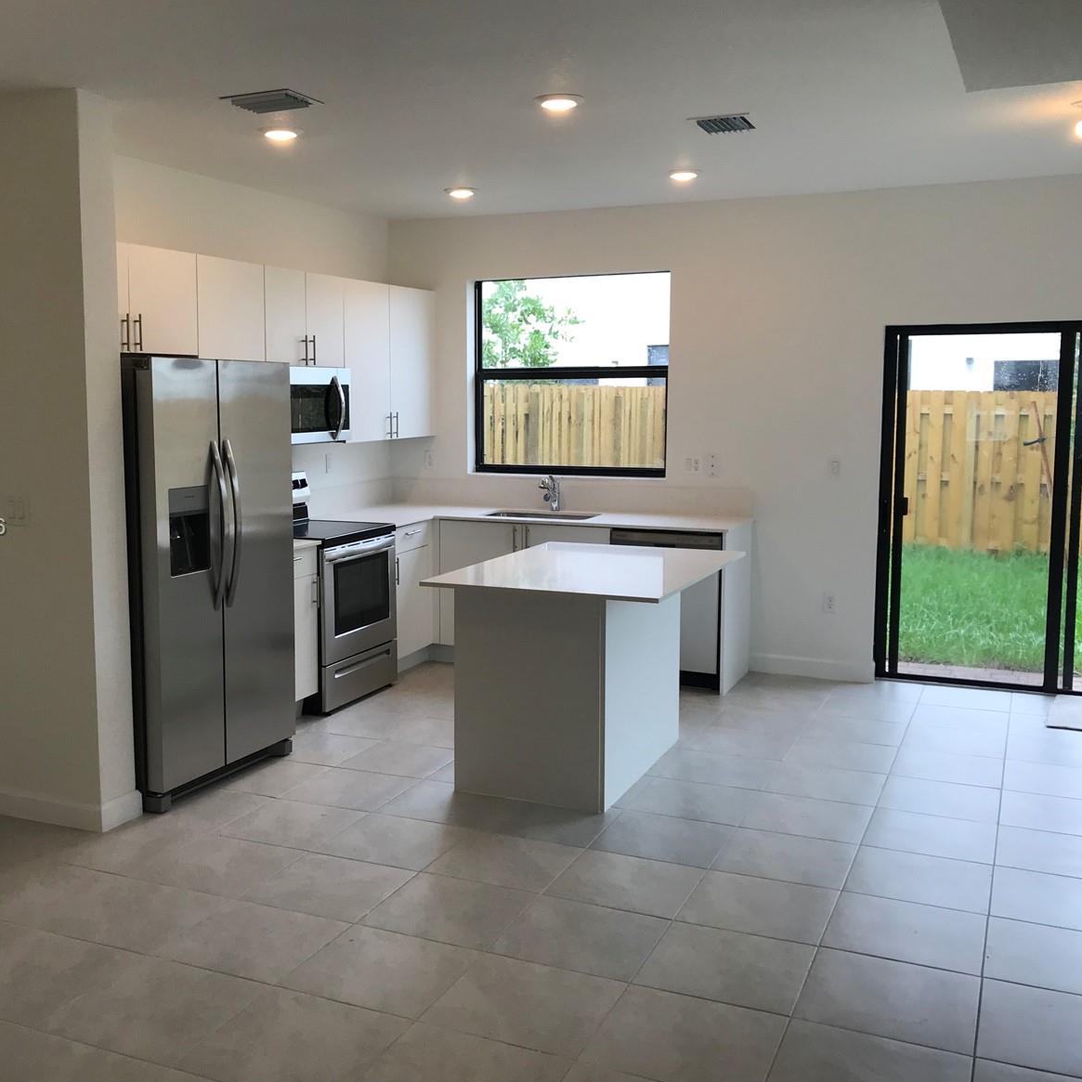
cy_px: 528
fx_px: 1202
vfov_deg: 48.4
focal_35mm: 34
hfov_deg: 48.3
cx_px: 460
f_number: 1.8
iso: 32
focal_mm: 3.99
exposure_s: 1/120
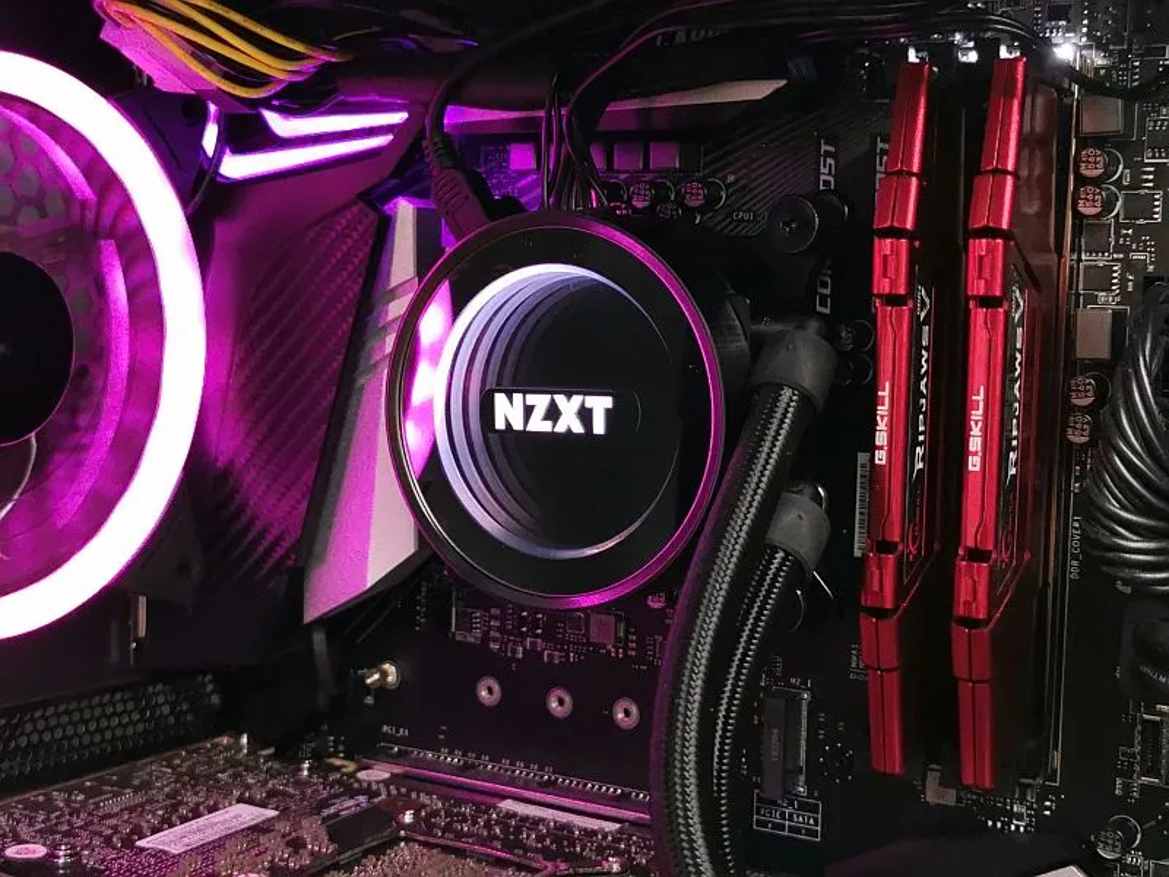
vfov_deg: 27.0
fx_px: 1824
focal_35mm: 54
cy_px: 438
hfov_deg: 35.5
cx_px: 584
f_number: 1.6
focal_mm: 5.56
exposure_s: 1/60
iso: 250
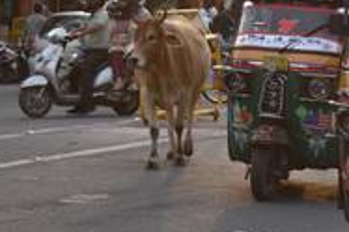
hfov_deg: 7.6
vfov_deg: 5.1
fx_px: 2613
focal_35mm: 270
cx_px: 168
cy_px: 0
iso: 400
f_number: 6.3
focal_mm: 70
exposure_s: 1/320
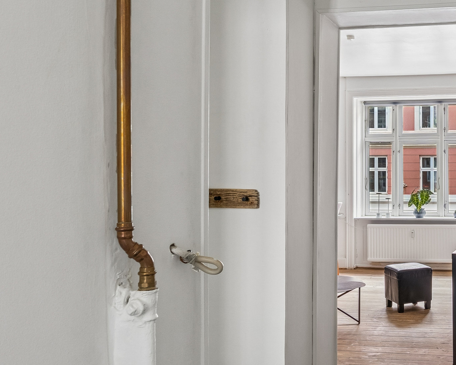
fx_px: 560
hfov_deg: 38.6
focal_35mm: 42
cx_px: 470
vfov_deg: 36.0
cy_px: 154
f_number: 7.1
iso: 250
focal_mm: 13.5
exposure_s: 1/2
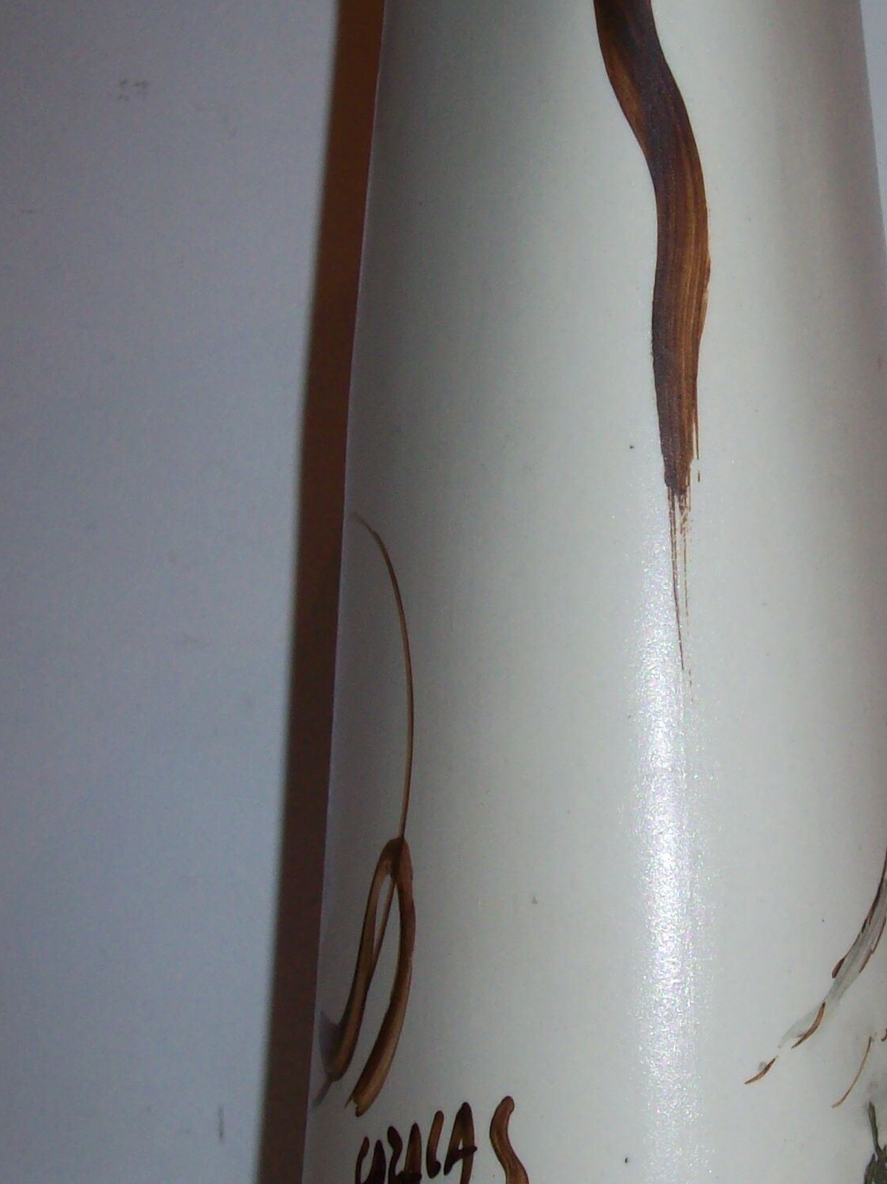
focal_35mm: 69
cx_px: 657
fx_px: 2359
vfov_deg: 28.0
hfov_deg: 21.1
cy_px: 813
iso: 80
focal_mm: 6
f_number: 2.7
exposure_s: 1/64
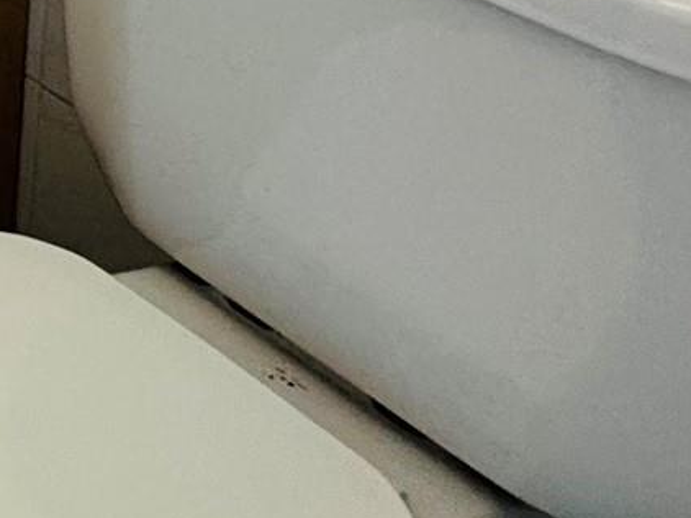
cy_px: -575
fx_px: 1357
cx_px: -919
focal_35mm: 68
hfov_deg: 15.8
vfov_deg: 15.9
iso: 160
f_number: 2.2
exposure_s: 1/60
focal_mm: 2.22
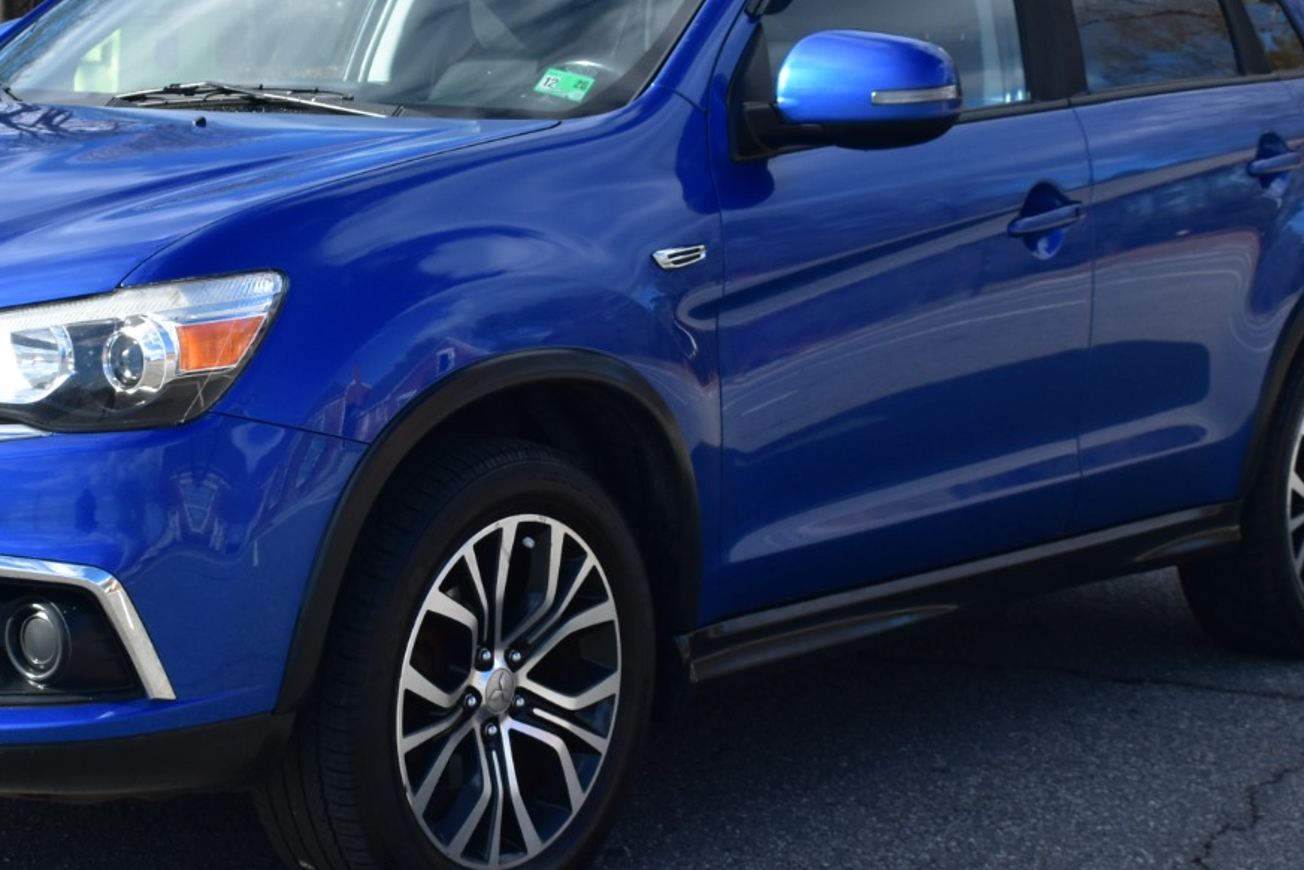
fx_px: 3224
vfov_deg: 15.4
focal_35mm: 89
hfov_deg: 22.7
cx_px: 400
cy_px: 426
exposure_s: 1/250
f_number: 10
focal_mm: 32
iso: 400
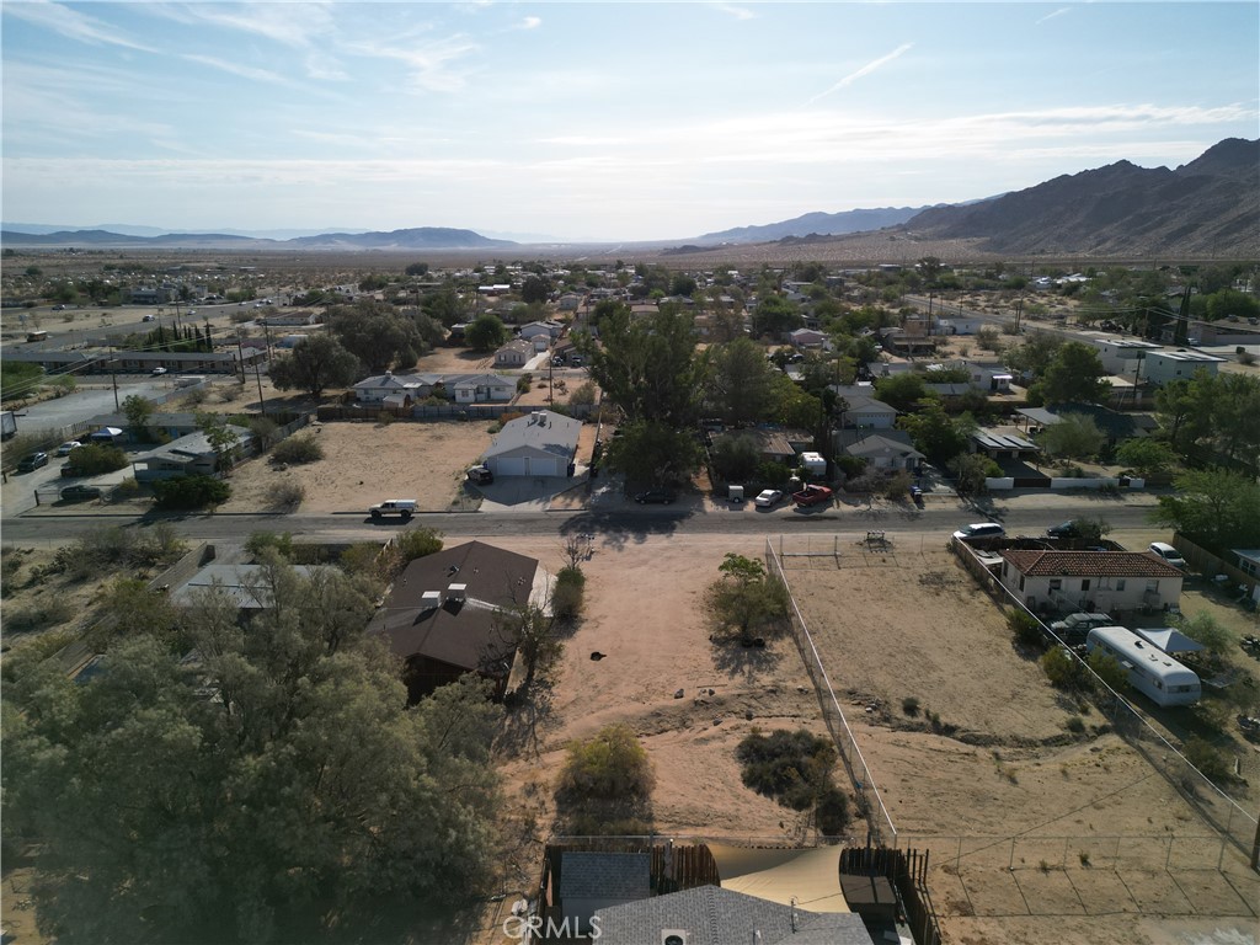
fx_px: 874
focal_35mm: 24
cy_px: 472
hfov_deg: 71.6
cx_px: 630
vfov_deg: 56.8
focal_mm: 6.72
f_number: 1.7
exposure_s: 1/640
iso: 120
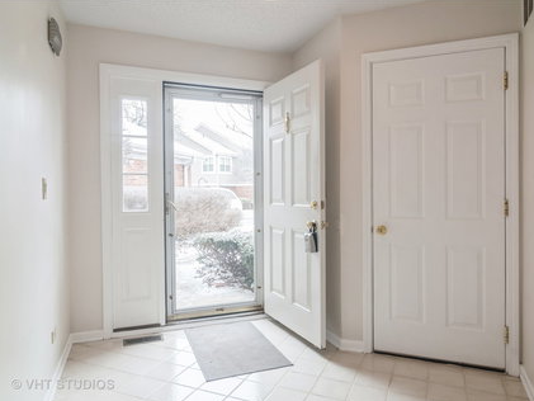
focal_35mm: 23
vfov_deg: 58.9
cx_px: 283
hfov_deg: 73.8
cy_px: 202
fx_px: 355
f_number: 8
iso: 200
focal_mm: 14
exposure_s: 1/15
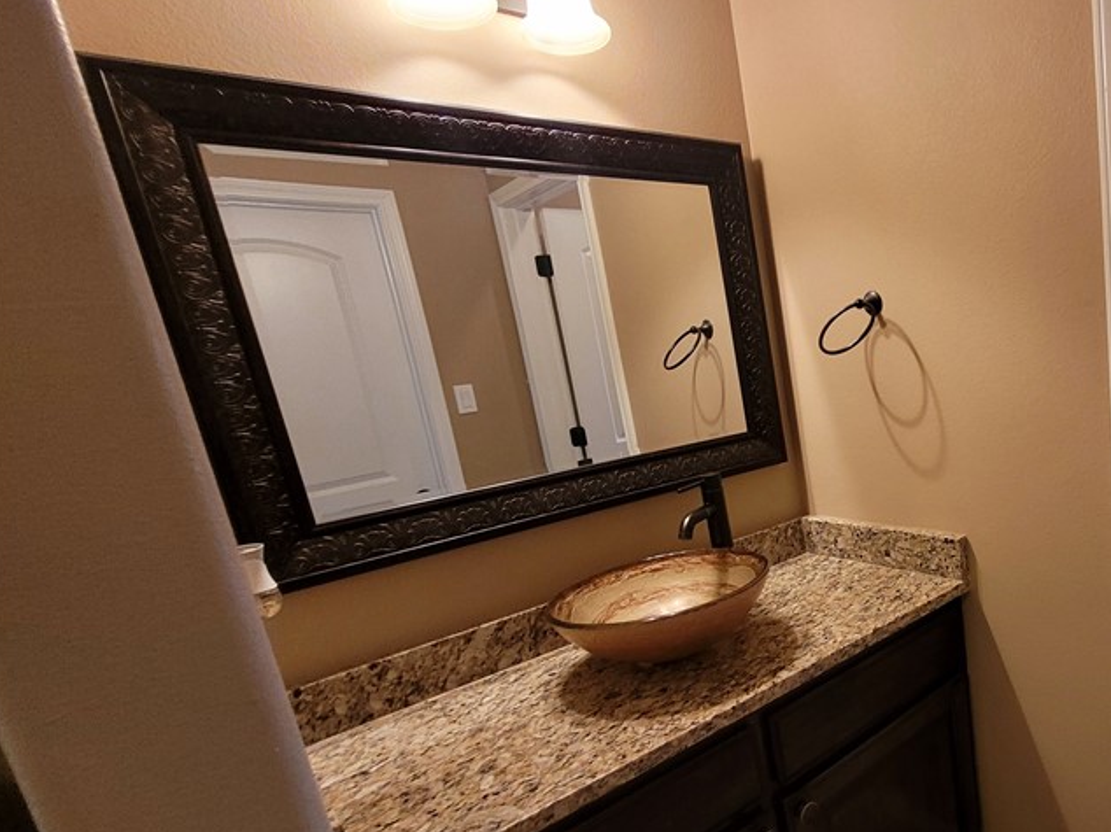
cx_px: 887
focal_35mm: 21
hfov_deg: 71.2
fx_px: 674
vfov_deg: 62.8
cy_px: 503
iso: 320
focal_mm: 1.74
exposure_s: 1/30
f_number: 2.2
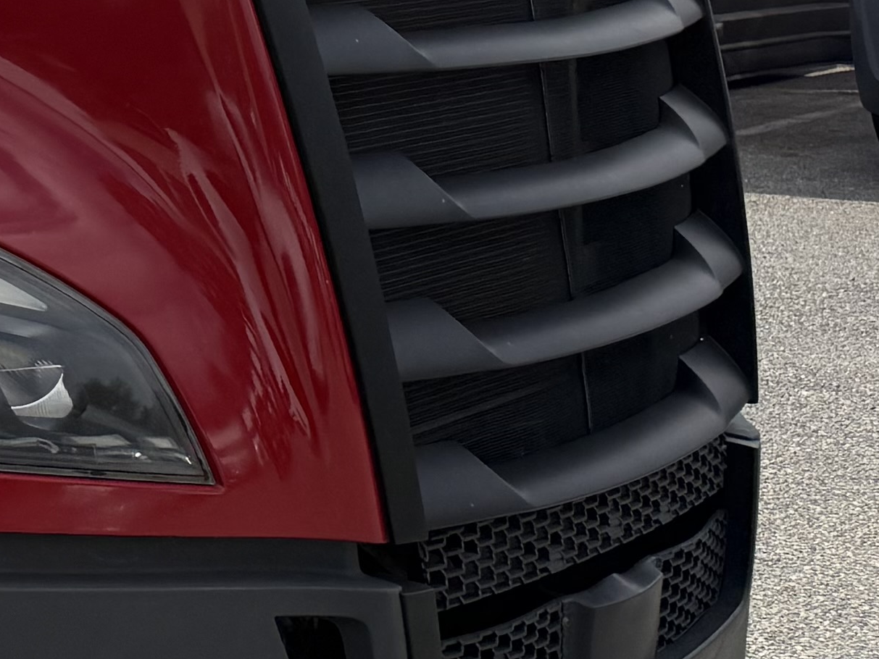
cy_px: -154
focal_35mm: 113
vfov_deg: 12.8
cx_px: -1022
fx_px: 2870
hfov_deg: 13.9
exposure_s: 1/10309
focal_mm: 6.76
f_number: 1.78
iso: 100
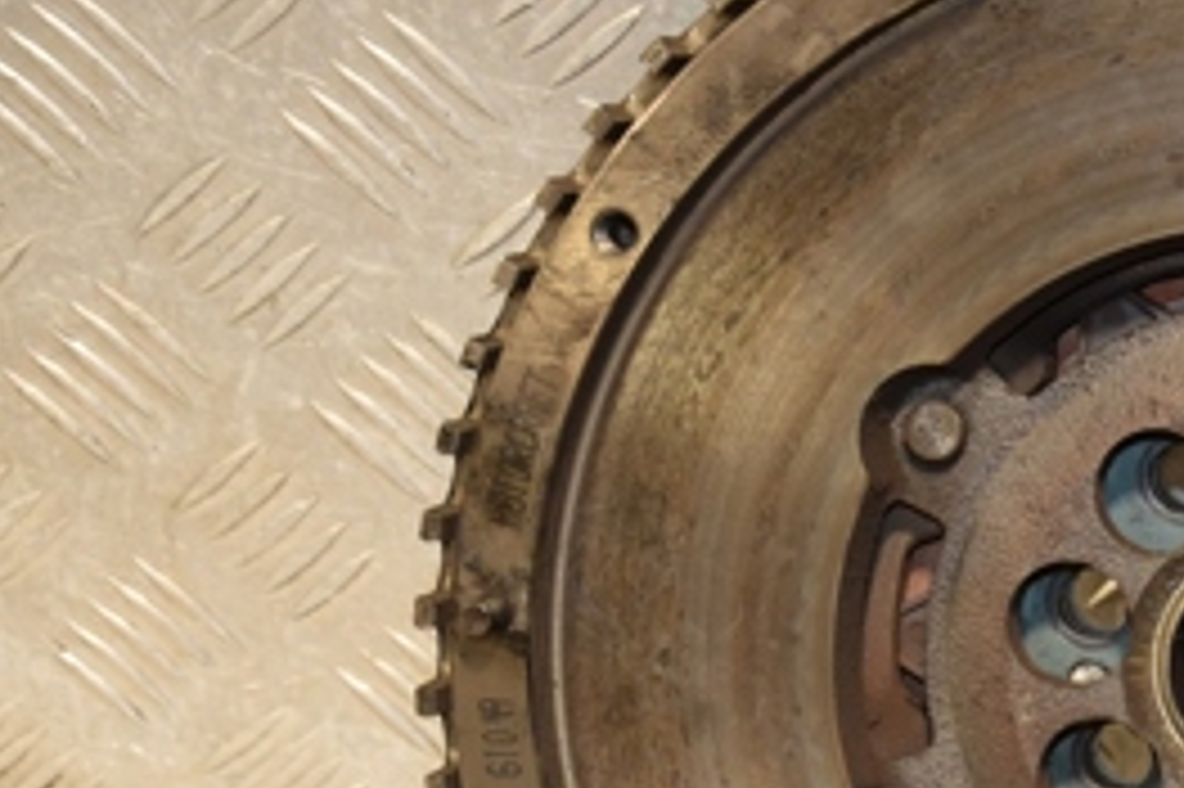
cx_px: 1220
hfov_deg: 13.8
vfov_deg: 9.3
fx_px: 4799
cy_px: 711
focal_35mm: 146
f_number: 4.8
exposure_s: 1/160
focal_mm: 40
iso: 800
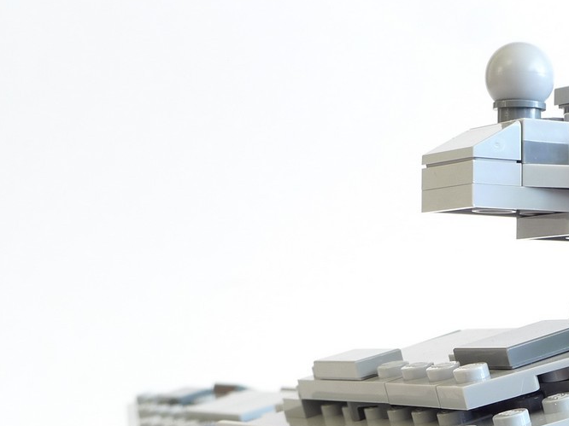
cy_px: 462
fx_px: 1873
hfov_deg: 16.8
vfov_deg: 12.8
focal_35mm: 114
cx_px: 616
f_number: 5
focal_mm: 11.1
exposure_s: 1.6
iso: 80
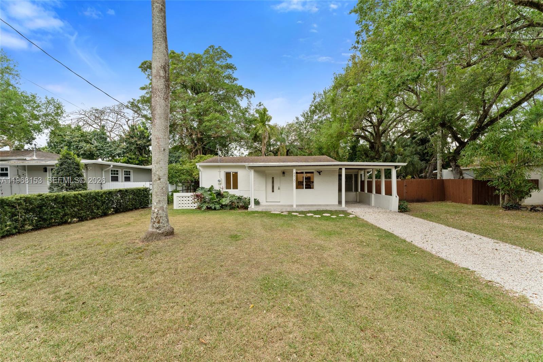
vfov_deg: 81.2
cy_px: 181
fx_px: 211
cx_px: 272
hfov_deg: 104.3
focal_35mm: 14
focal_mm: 14
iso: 400
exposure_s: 1/80
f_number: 9
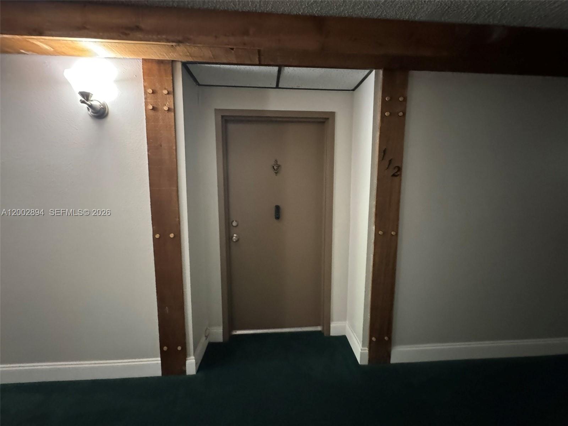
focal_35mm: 14
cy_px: 213
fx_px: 230
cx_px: 284
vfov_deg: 85.7
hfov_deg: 102.1
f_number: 2.2
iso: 1250
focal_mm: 2.22
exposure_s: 1/30
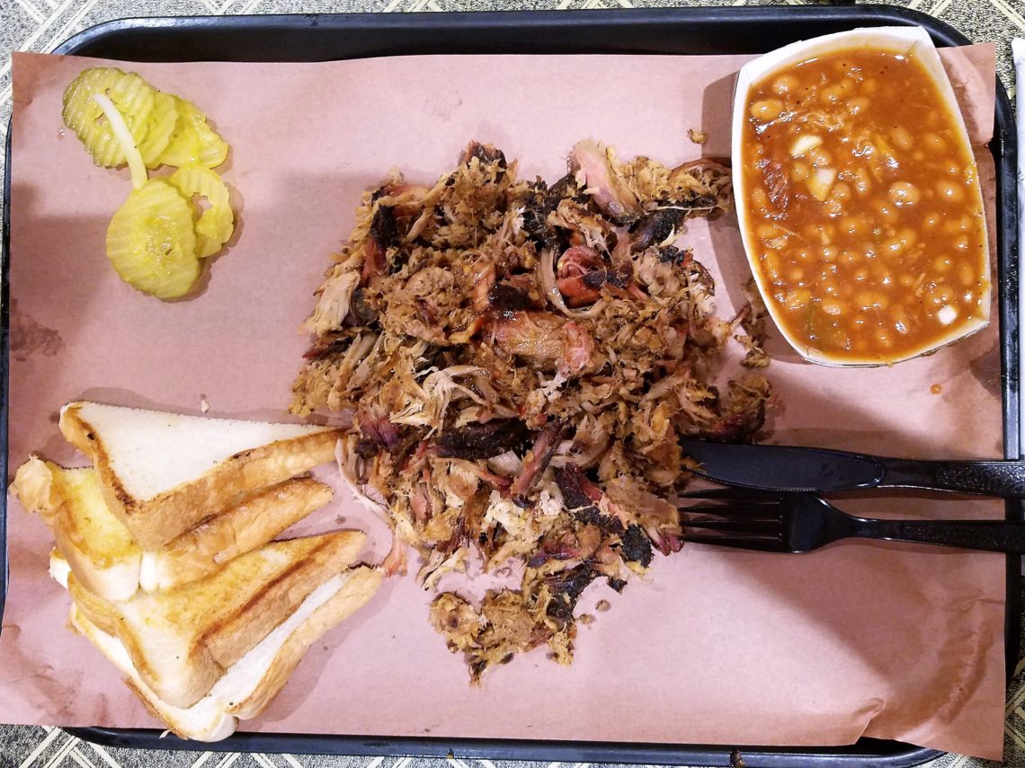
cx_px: 512
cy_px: 384
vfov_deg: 53.1
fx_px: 770
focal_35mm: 26
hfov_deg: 67.3
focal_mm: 4.2
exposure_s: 1/24
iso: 200
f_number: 1.7
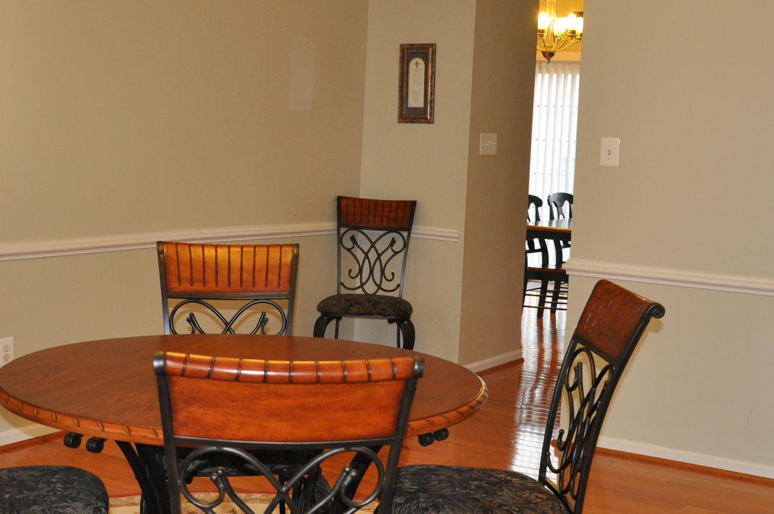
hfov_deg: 33.9
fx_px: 1267
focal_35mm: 59
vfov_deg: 22.9
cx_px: 424
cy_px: 241
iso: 800
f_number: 3.8
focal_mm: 24
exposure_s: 1/60
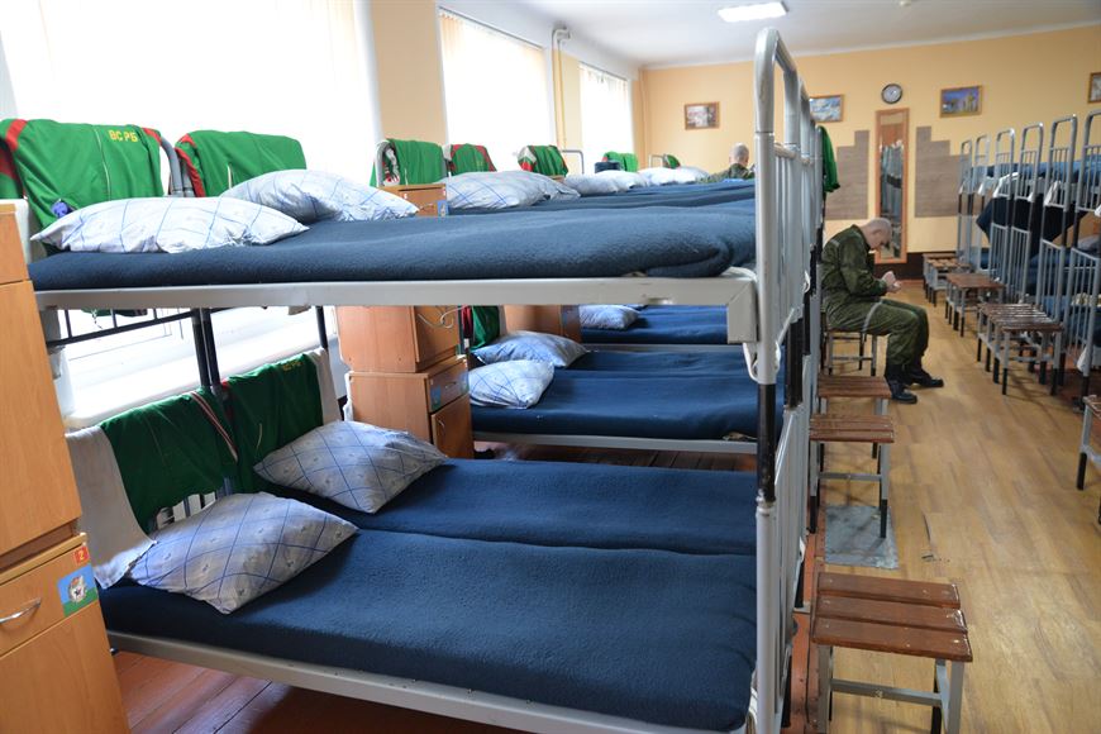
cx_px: 550
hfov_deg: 65.5
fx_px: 856
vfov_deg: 46.4
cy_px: 367
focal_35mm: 28
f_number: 4
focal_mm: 28
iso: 1600
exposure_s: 1/40
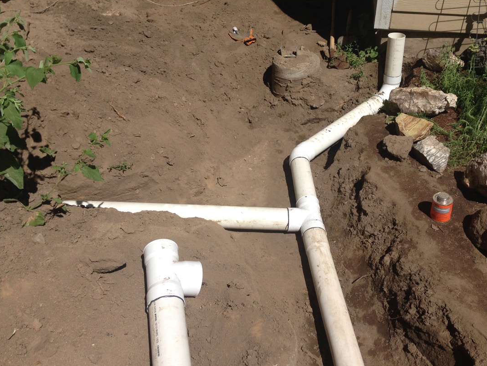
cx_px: 285
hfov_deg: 45.6
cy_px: 142
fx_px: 577
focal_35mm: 41
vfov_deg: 35.0
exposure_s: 1/2358
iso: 50
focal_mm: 4.12
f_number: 2.4
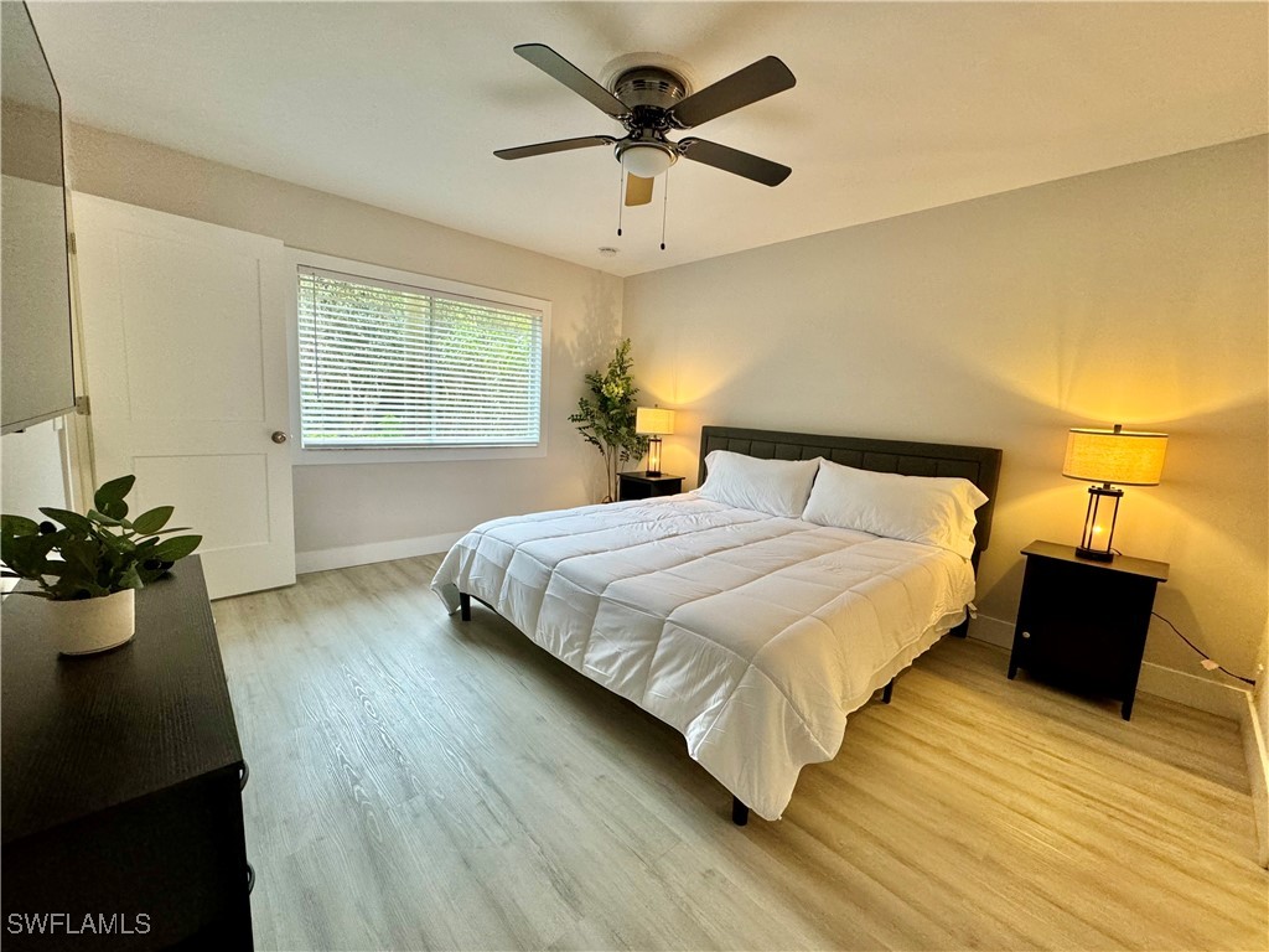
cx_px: 634
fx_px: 513
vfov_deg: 85.7
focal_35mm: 14
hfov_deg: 102.1
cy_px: 476
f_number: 2.2
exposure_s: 1/120
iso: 200
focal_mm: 2.22
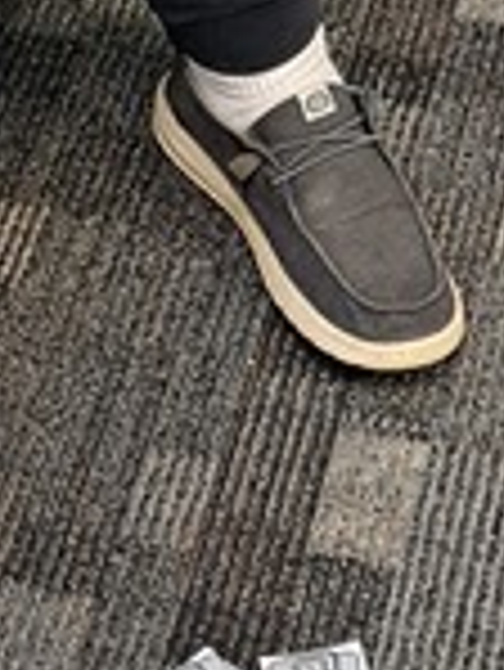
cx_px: 162
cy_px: -49
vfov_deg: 11.8
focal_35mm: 165
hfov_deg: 9.0
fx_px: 3199
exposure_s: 1/60
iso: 320
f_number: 1.8
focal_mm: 5.23
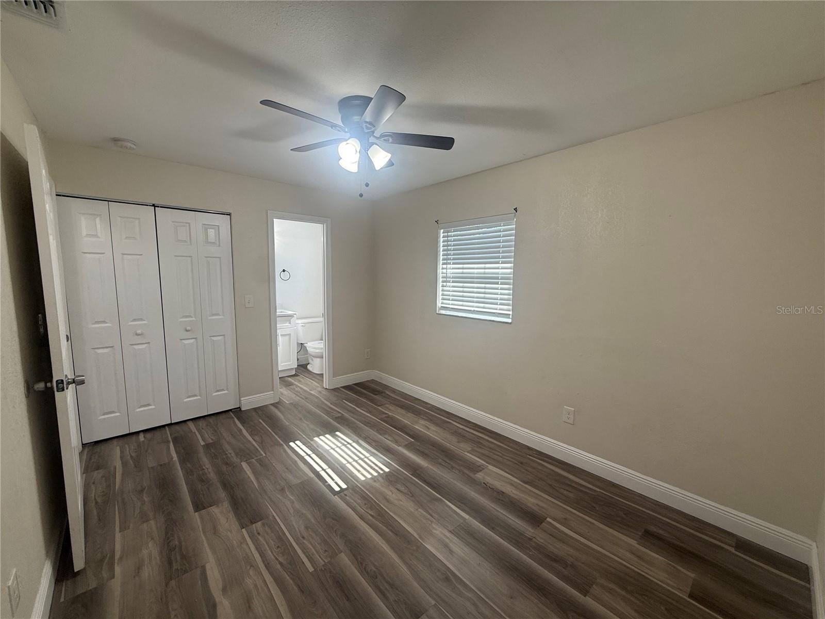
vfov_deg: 85.7
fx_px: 334
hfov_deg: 102.1
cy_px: 310
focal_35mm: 14
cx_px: 412
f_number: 2.2
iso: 64
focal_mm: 2.22
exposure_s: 1/120
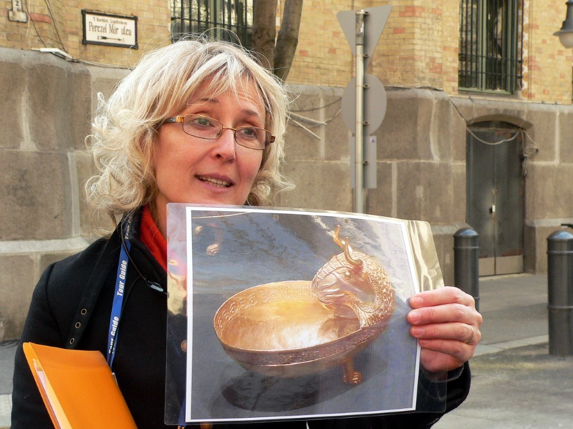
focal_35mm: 62
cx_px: 286
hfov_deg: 31.2
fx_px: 1026
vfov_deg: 23.7
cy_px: 214
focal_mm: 10.4
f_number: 4
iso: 200
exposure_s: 1/160
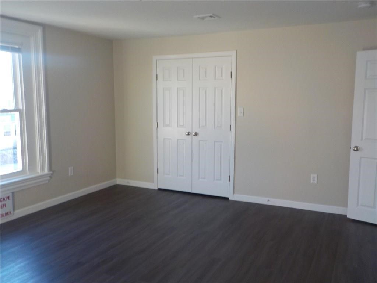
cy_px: 142
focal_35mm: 30
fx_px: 327
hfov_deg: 60.0
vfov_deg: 46.8
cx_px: 188
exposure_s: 1/30
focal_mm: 4.1
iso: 160
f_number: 3.3
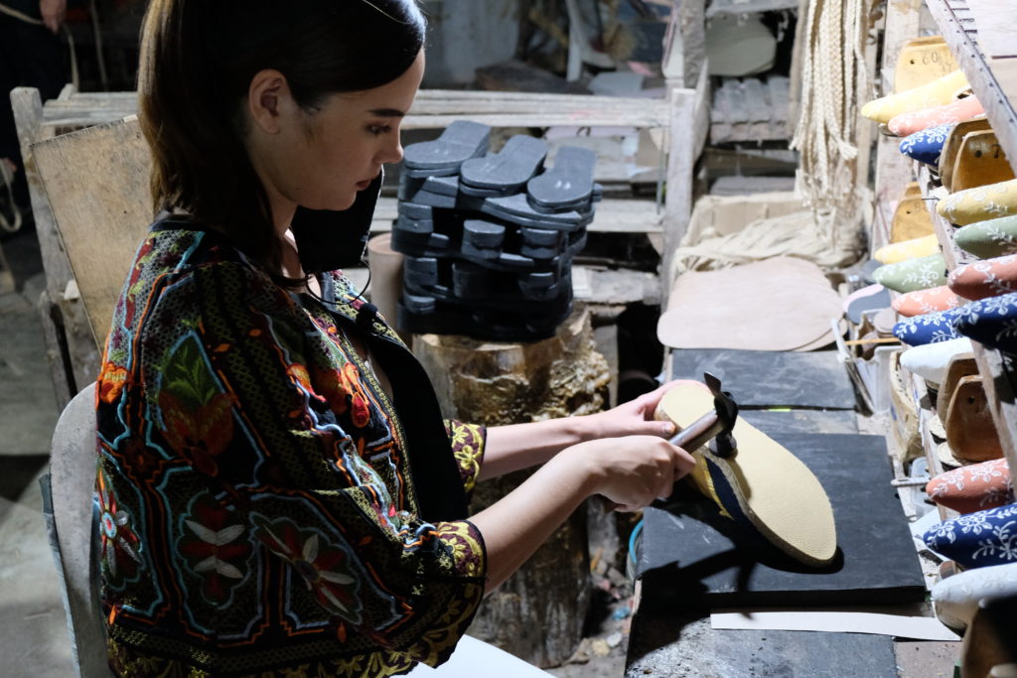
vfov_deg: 28.7
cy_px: 339
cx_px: 508
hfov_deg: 41.9
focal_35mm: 47
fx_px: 1328
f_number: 3.6
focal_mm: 31.5
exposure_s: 1/60
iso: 3200
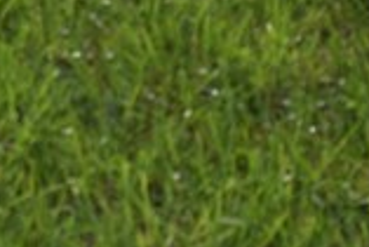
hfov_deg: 10.7
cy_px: -513
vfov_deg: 6.6
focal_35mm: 187
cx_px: -129
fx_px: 1918
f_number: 6.3
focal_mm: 18
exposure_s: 1/160
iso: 100
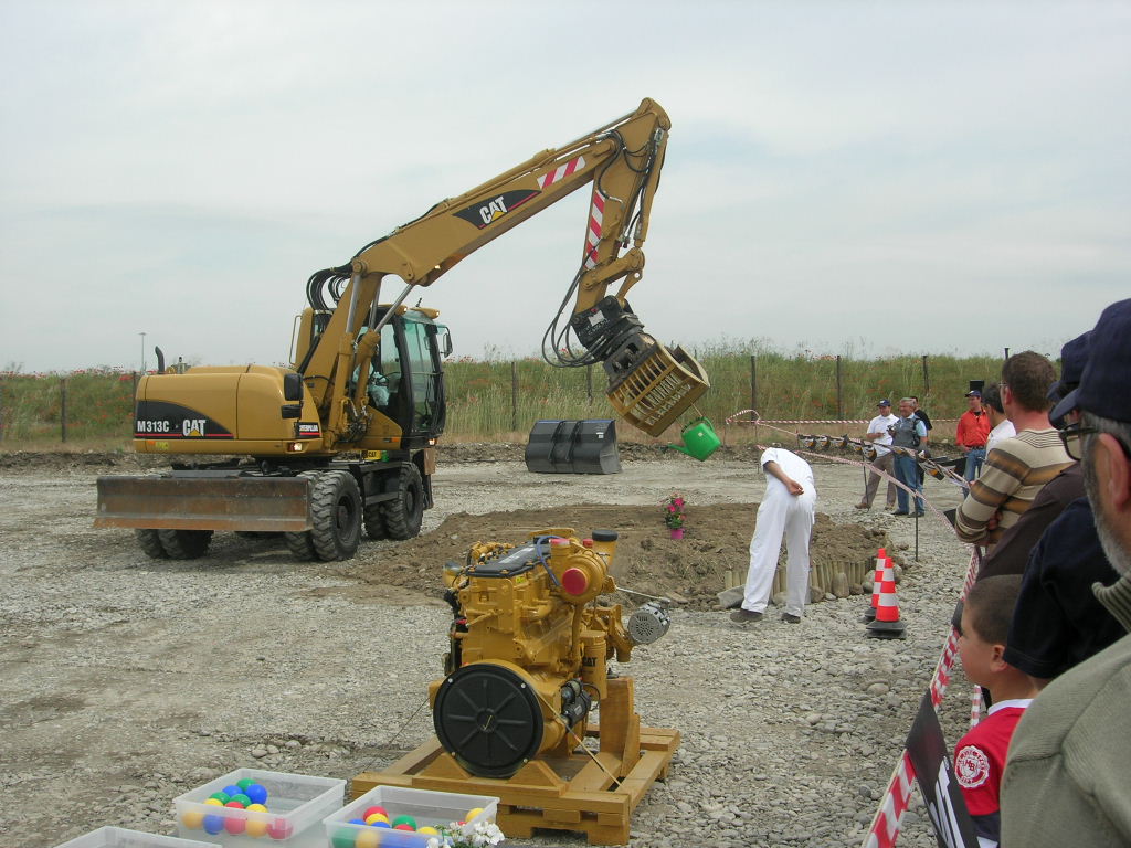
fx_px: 1242
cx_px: 566
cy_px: 424
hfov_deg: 49.0
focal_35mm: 38
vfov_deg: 37.7
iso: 64
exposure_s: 1/490
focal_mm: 7.8
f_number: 4.8
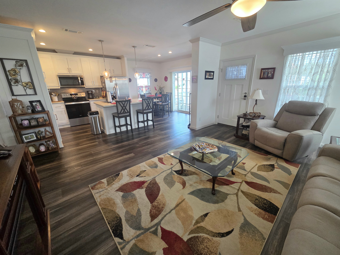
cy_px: 128
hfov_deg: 106.2
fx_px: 128
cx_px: 170
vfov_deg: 89.9
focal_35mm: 13
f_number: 2.2
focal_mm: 2.2
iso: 250
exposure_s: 1/120
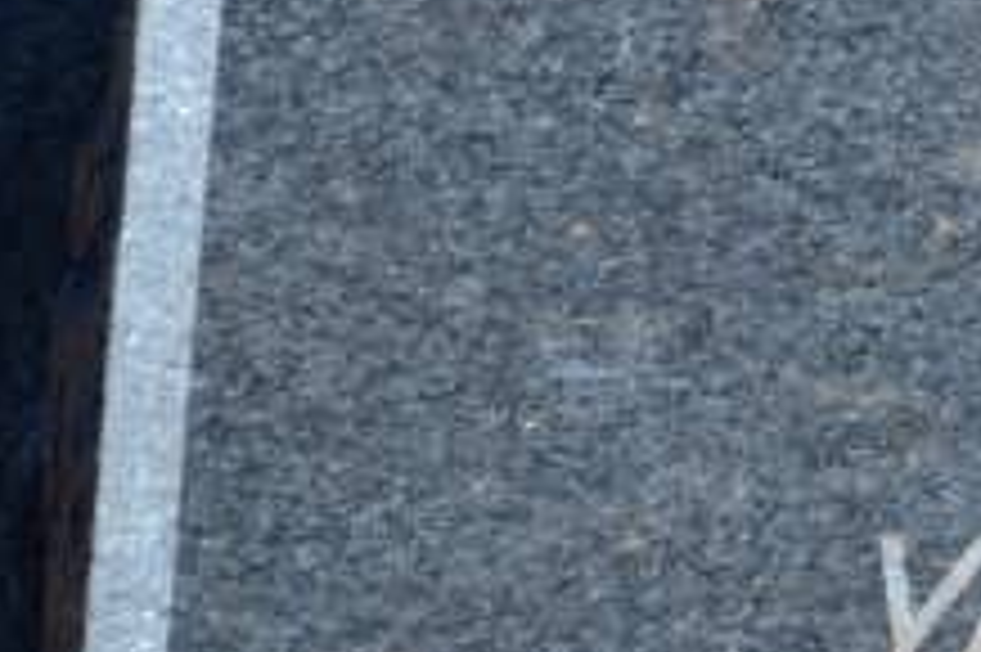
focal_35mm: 455
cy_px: 0
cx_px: 2002
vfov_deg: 3.0
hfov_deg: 4.5
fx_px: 12382
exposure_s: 1/125
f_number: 5.6
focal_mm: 55
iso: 160
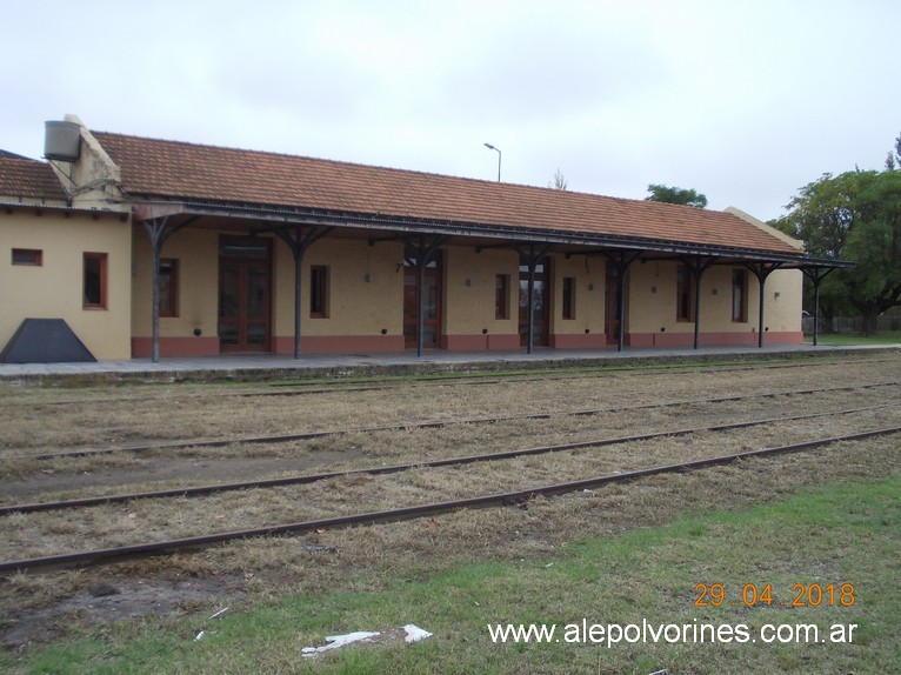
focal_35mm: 38
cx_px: 450
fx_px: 989
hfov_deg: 49.0
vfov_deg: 37.7
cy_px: 338
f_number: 3.1
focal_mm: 5.3
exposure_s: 1/160
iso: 80
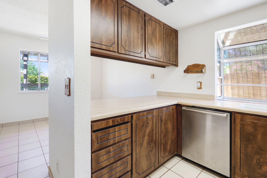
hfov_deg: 100.4
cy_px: 89
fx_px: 111
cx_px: 134
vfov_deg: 77.3
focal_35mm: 15
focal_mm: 10
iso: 125
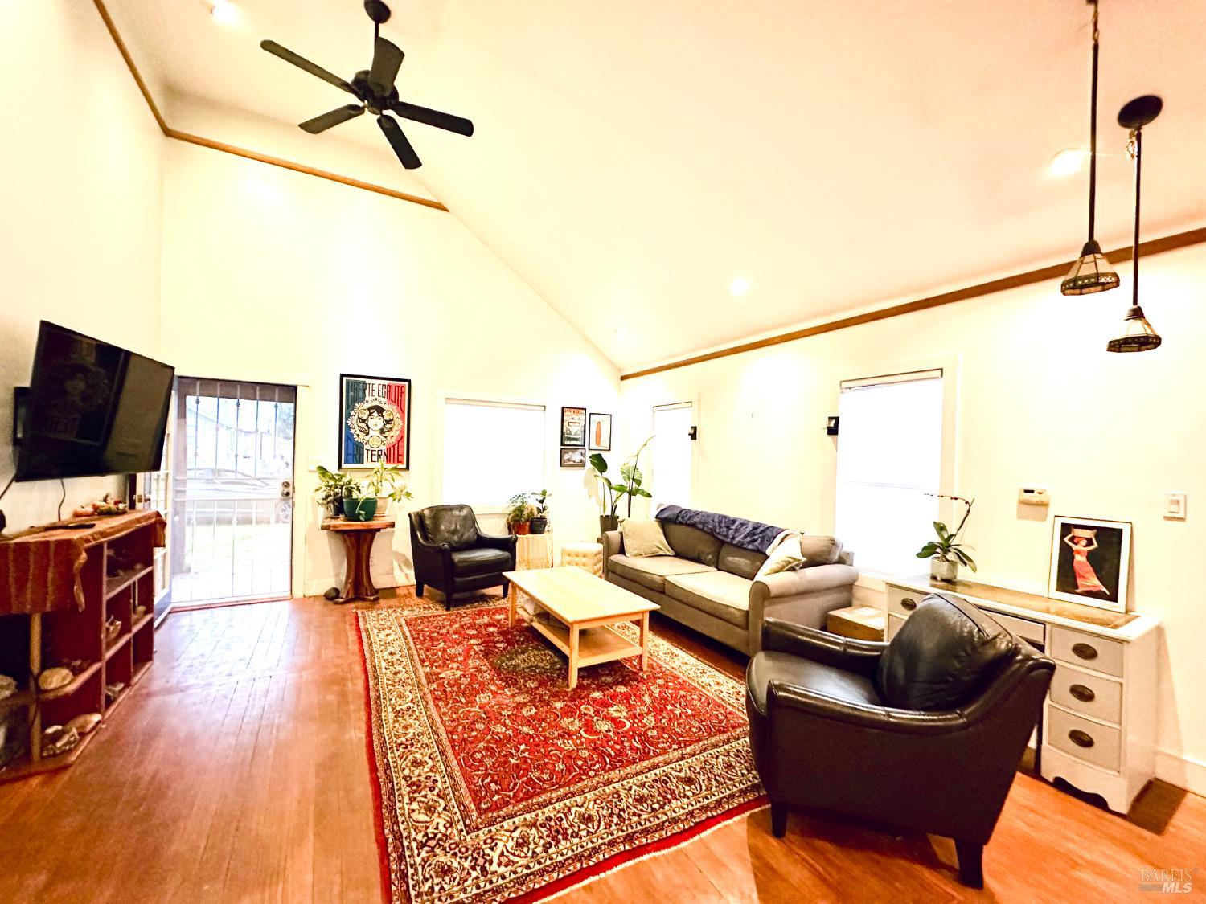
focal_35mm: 14
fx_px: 488
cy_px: 452
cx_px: 603
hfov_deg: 102.1
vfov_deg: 85.7
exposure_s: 1/60
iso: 800
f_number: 2.2
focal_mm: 2.22
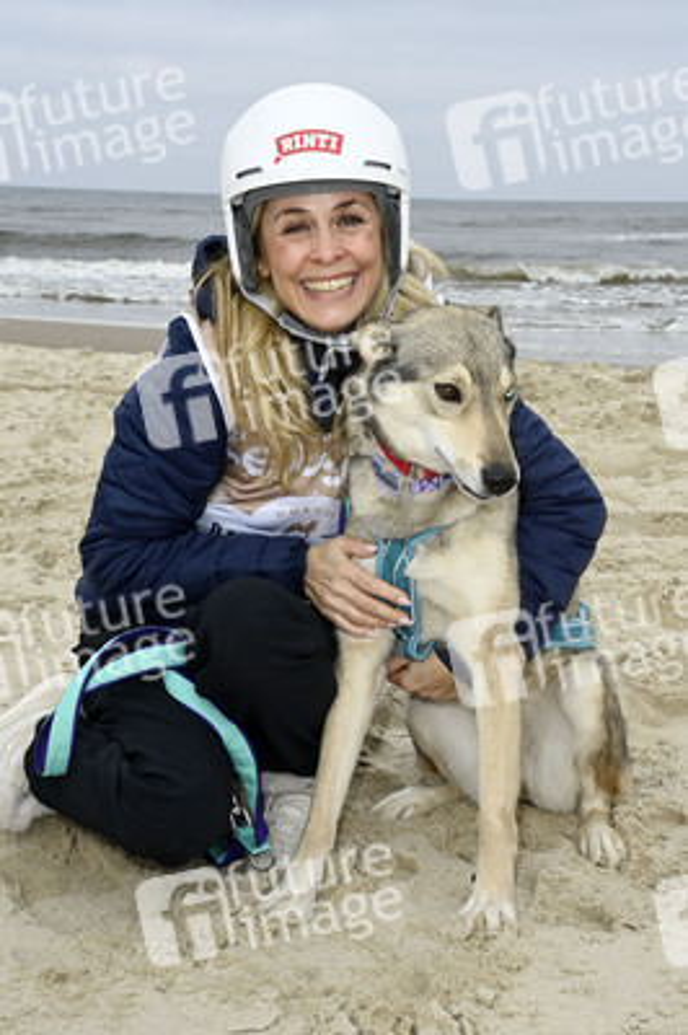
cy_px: 518
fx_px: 1780
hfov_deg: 21.9
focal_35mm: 62
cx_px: 344
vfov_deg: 32.4
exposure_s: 1/250
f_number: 16
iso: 1000
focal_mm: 62
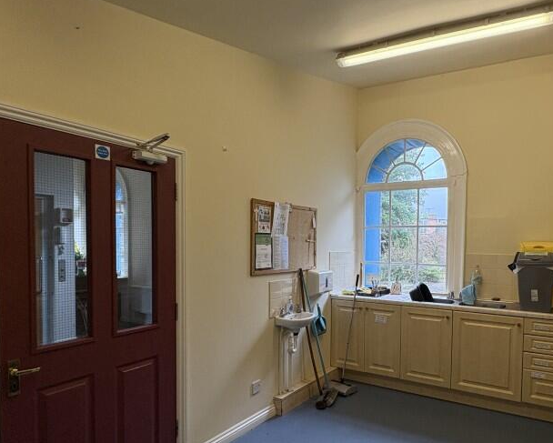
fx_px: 377
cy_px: 256
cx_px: 360
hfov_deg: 70.8
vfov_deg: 60.6
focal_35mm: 23
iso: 160
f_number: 2.2
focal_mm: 2.22
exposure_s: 1/100
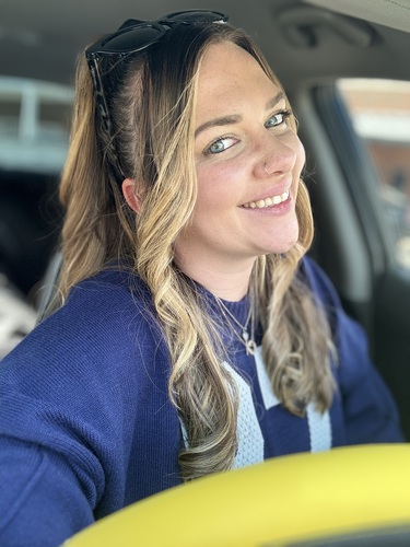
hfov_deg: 46.8
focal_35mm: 30
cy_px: 274
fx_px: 474
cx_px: 205
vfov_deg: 60.0
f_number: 1.9
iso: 64
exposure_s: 1/121
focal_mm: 2.69
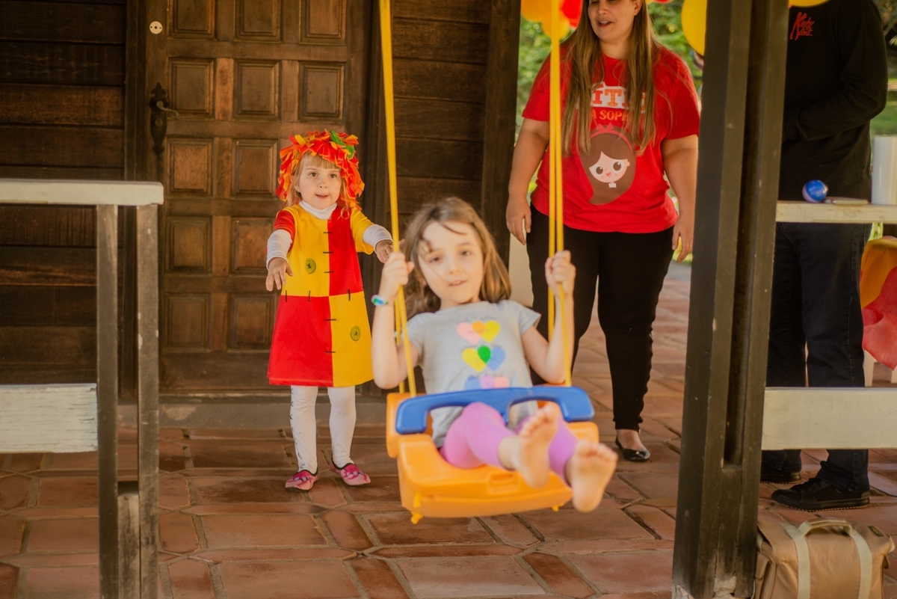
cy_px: 300
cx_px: 448
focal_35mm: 50
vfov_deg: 27.0
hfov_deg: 39.6
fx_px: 1246
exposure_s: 1/250
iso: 100
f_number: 2.8
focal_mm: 50
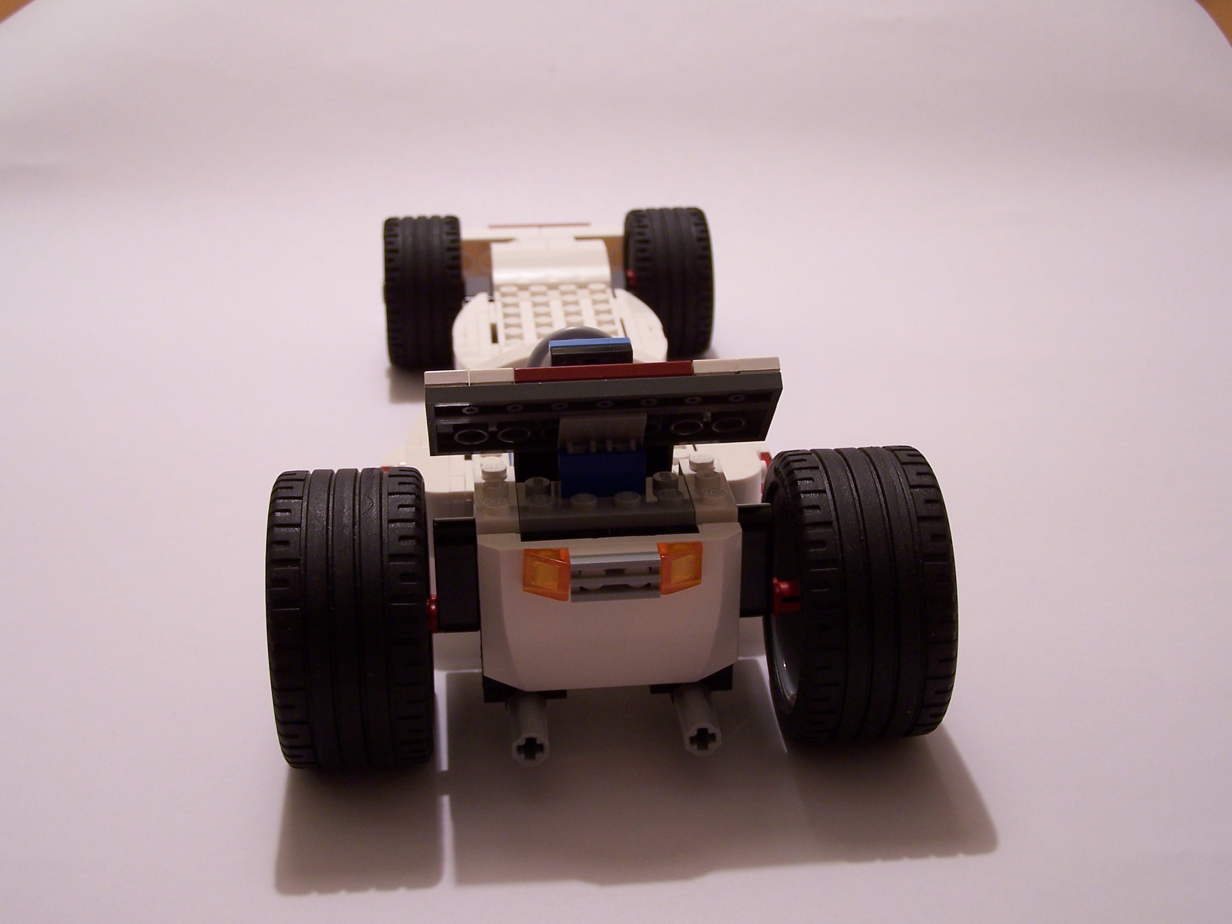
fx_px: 1815
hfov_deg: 37.5
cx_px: 616
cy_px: 462
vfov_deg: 28.6
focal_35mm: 51
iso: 80
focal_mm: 8.5
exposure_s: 1/4
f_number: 3
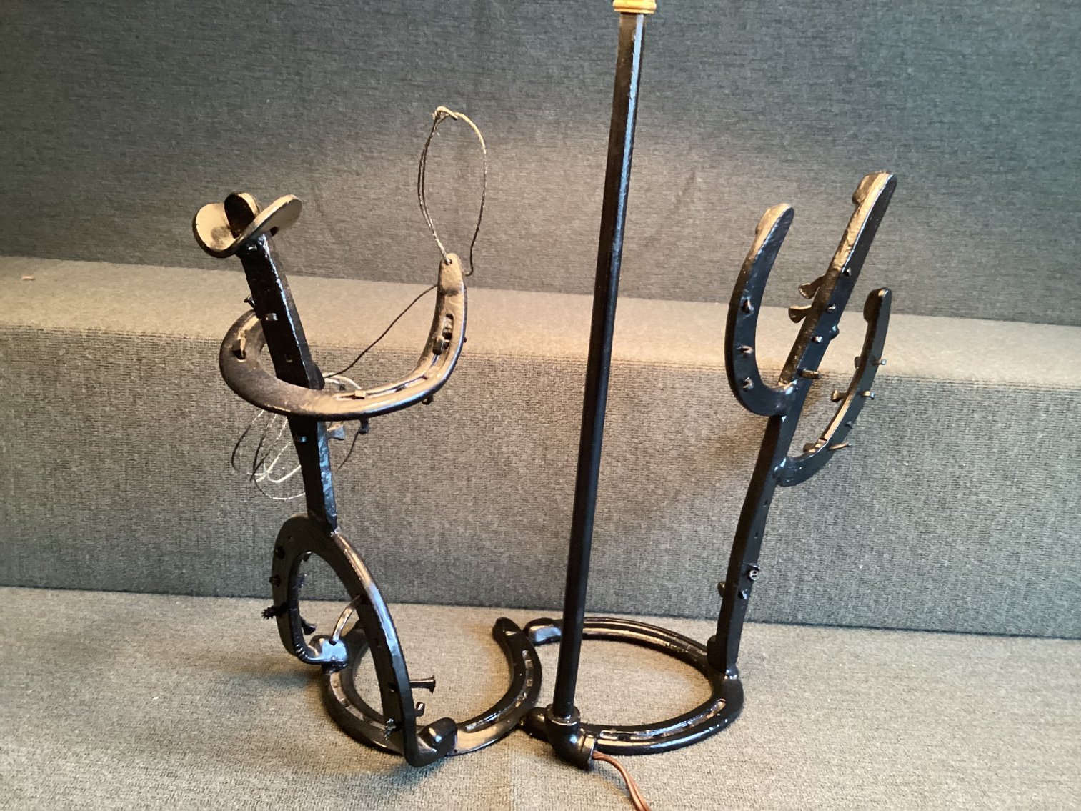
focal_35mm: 31
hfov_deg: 58.3
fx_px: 968
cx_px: 540
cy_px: 406
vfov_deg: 45.4
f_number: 2.4
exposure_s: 1/33
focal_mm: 3.3
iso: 400
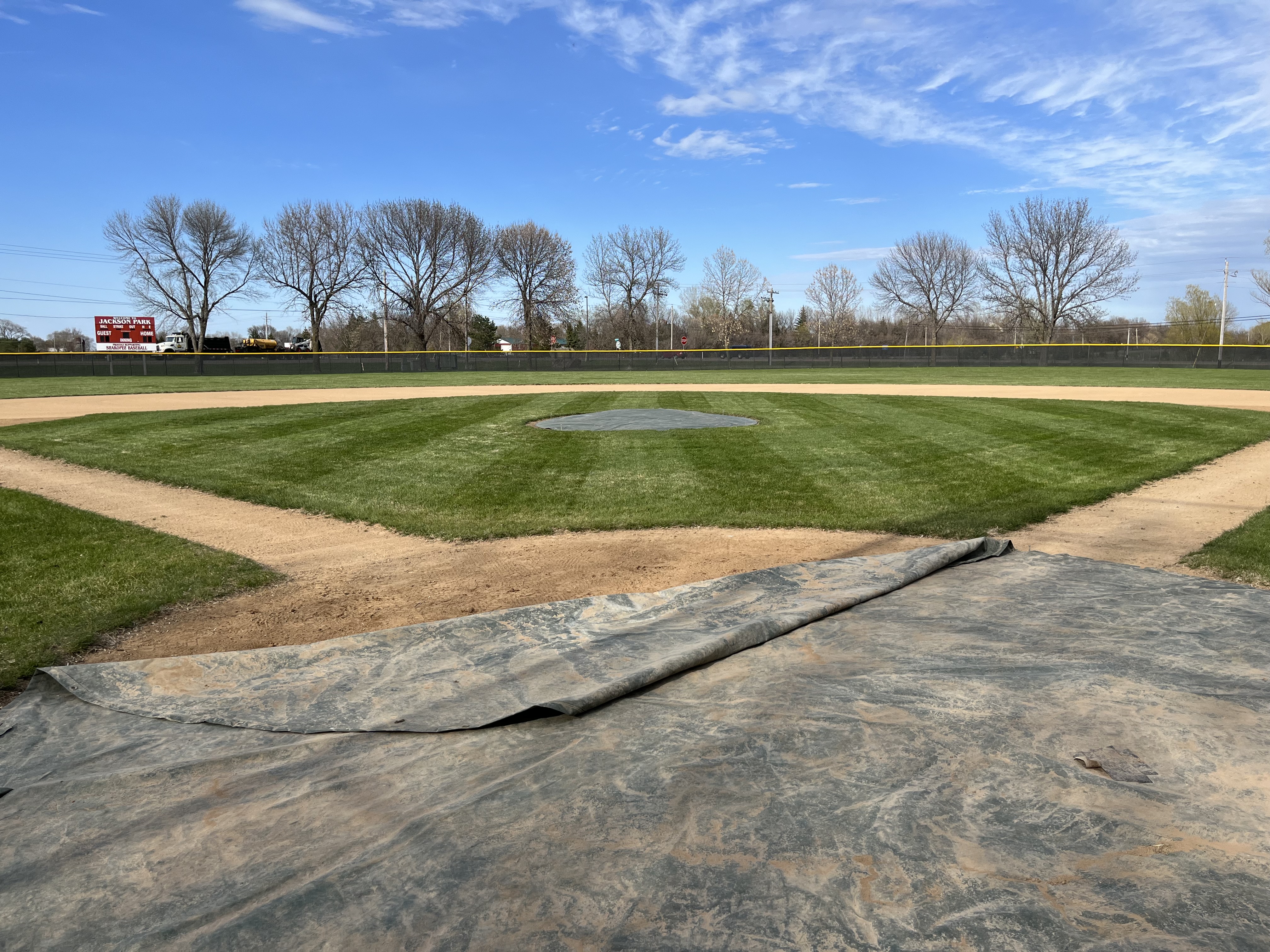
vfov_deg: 53.1
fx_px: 954
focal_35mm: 26
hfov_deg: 67.3
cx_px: 635
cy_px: 476
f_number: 1.6
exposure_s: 1/3215
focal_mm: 5.1
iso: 50
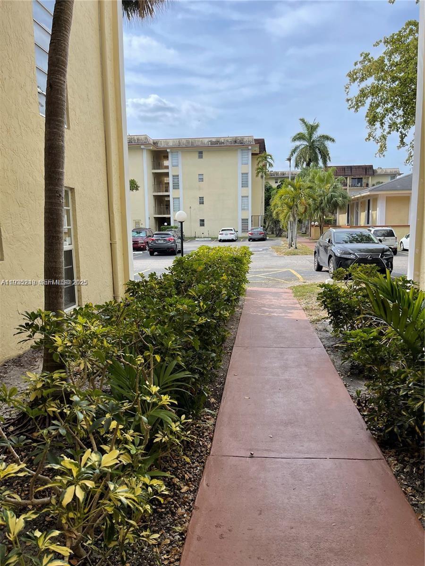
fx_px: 409
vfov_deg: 69.4
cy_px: 283
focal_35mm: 25
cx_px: 212
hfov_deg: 54.9
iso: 32
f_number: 1.6
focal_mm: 5.1
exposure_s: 1/2012
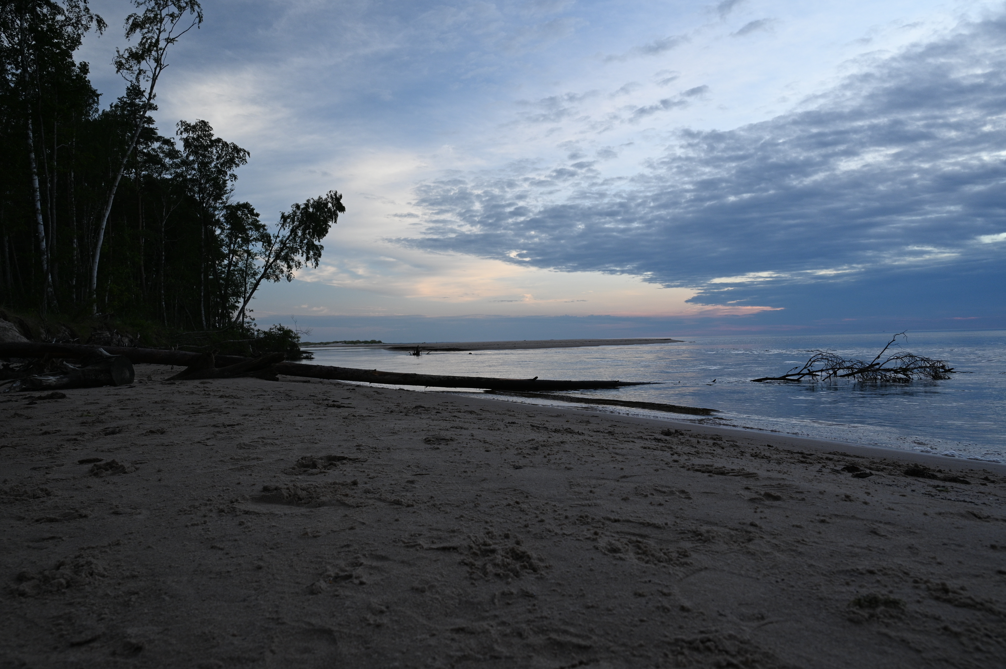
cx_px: 503
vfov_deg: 53.1
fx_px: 670
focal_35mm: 24
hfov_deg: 73.8
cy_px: 334
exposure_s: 1/100
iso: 640
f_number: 10
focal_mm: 24
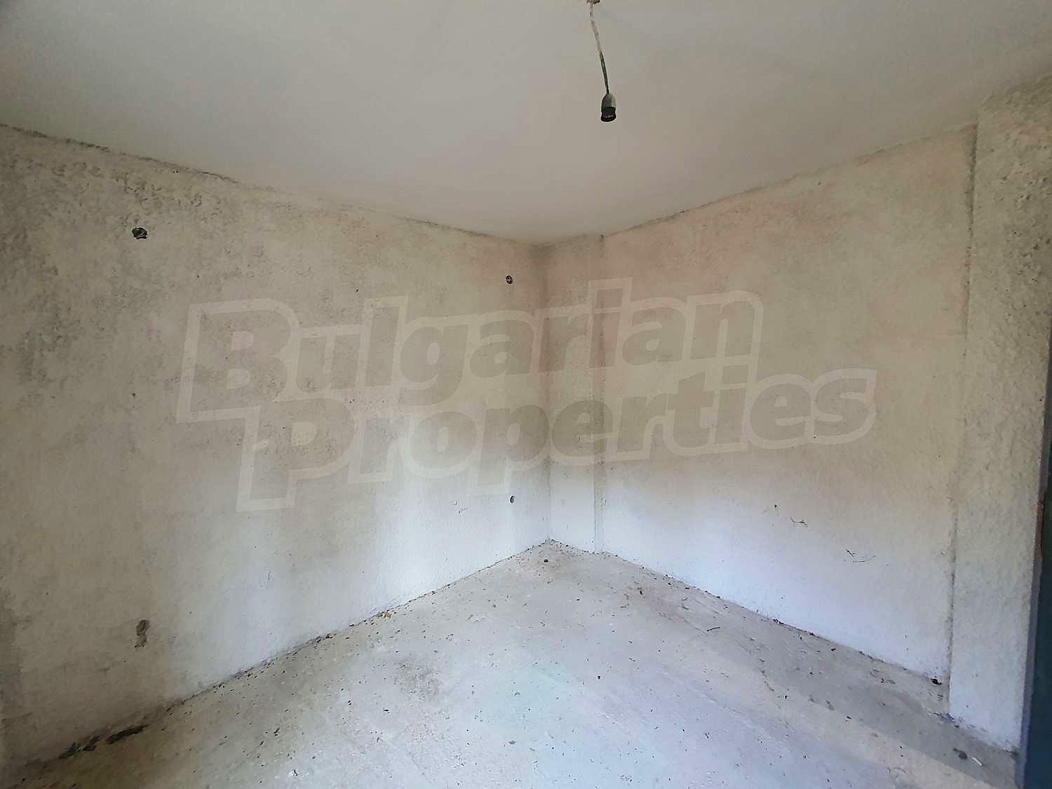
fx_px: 395
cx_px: 526
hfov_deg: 106.2
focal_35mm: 13
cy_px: 394
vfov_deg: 89.9
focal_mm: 1.8
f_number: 2.2
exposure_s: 1/50
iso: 250
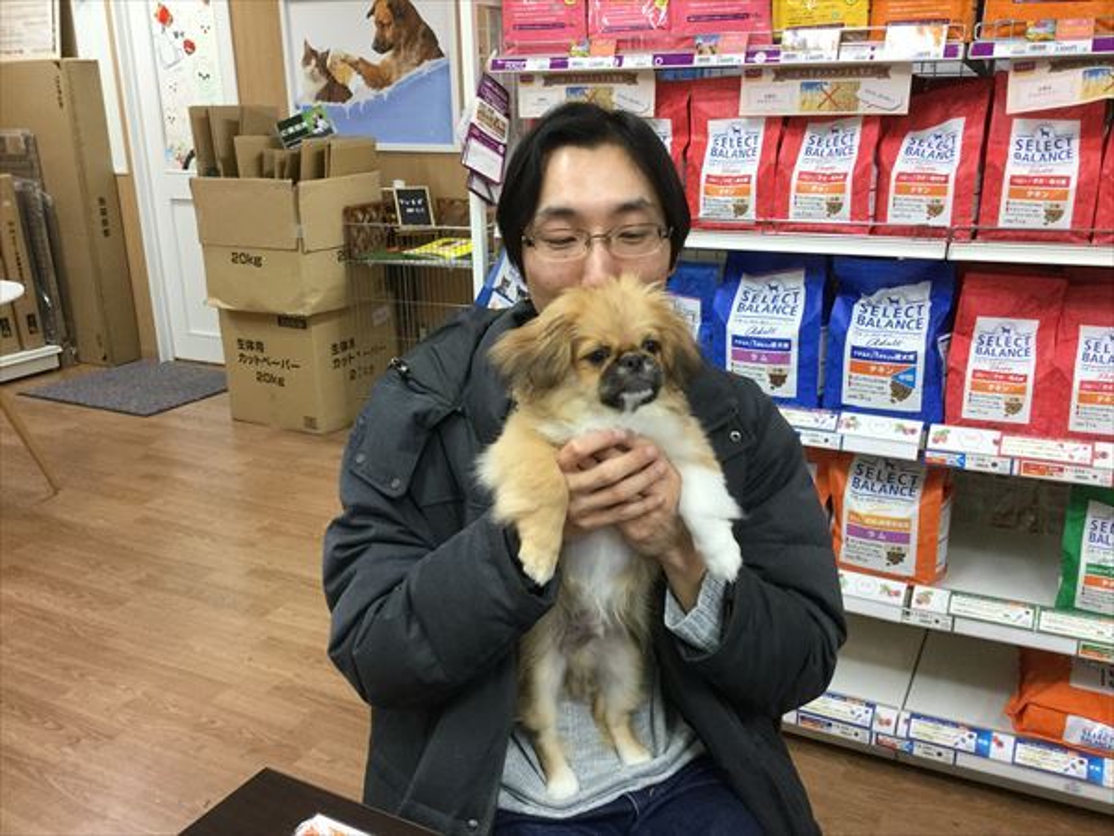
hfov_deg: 58.4
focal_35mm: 31
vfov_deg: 45.4
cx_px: 557
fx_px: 998
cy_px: 418
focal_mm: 3.3
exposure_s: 1/33
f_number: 2.4
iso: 64
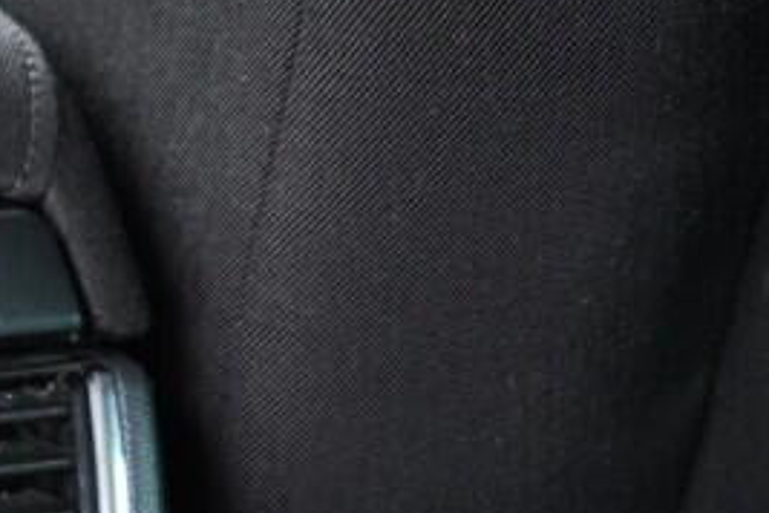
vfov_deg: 9.4
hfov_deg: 14.1
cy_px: 964
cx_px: -311
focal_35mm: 138
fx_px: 2948
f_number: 2.8
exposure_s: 1/40
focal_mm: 24
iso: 1000
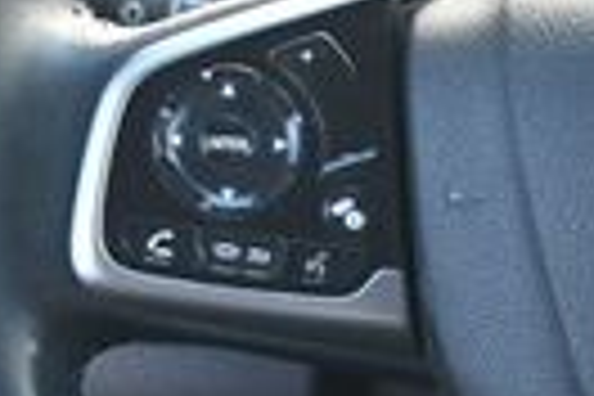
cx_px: 792
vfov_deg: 6.5
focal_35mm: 211
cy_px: 180
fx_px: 3488
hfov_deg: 9.5
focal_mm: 29
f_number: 4.8
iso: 800
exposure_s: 1/125
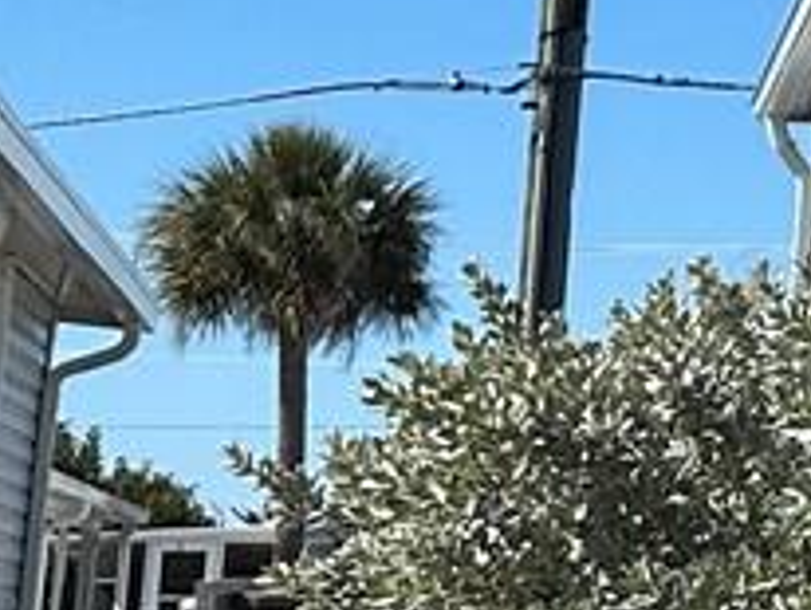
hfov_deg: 8.0
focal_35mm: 186
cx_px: 2894
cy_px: -157
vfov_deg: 7.9
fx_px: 4363
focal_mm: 6.86
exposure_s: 1/4545
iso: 80
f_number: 1.78
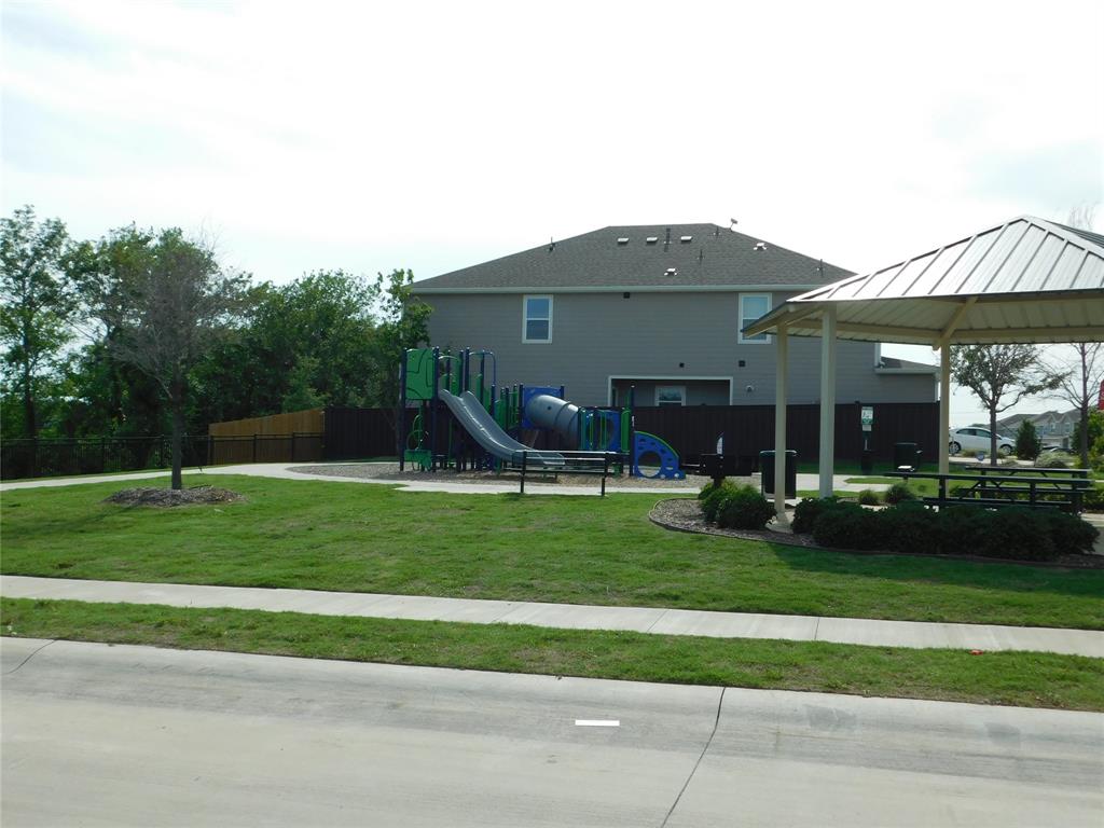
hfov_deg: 51.4
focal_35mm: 36
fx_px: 1148
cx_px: 552
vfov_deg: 39.7
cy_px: 414
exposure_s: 1/1250
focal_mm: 6.3
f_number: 3.5
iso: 125
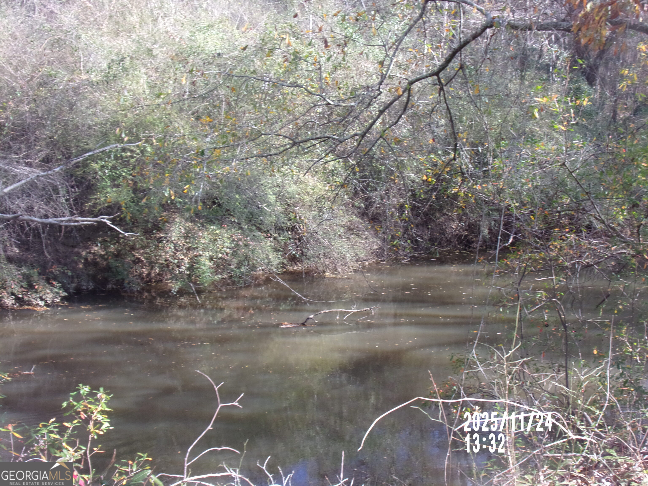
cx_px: 324
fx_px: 861
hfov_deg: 41.2
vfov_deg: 31.5
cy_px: 243
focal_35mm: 46
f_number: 4.1
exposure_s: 1/90
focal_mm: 8.3
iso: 80
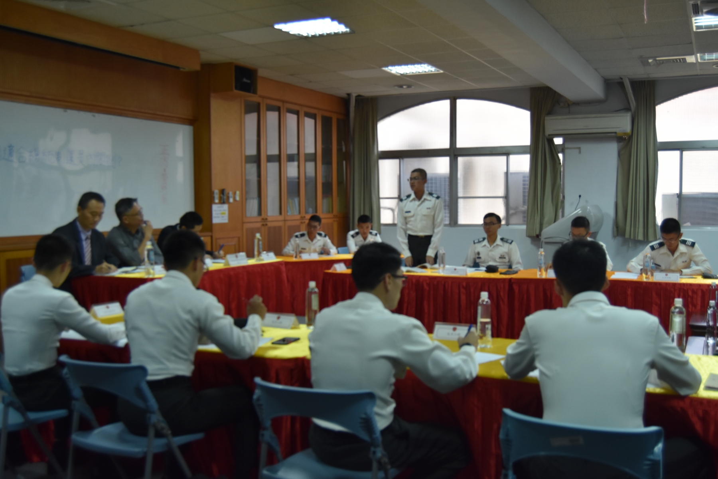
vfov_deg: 34.2
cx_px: 359
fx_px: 778
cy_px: 240
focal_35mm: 39
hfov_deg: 49.6
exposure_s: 1/100
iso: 800
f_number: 5
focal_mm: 26
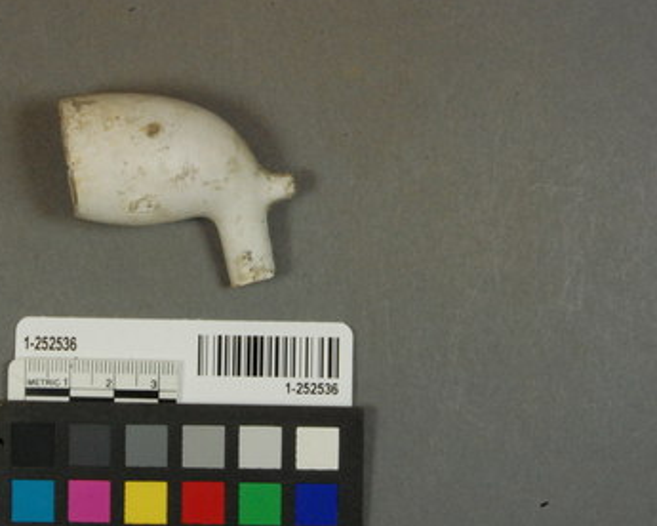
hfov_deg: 22.4
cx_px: 235
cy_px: 190
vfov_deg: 18.0
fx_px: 1653
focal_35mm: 85
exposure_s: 1/25
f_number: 32
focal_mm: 38
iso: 1600
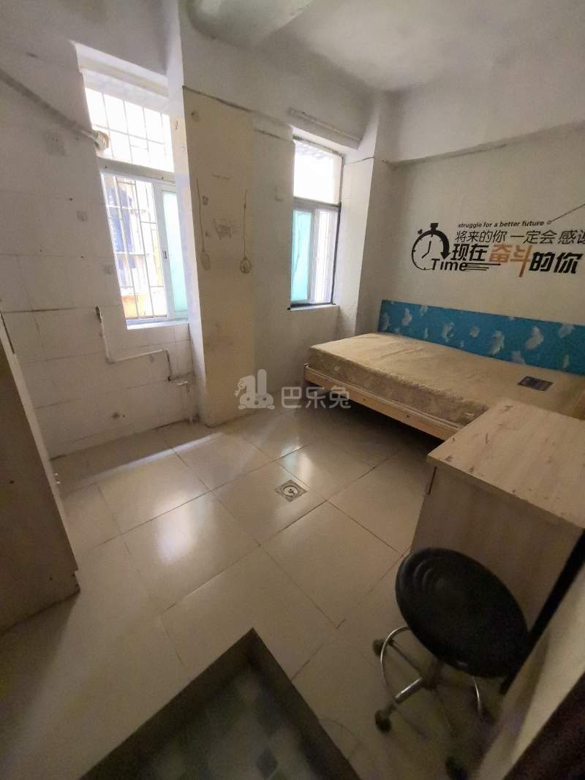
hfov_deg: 89.9
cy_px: 390
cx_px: 292
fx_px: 293
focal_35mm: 13
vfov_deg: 106.2
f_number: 2.2
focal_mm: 1.95
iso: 500
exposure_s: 1/100
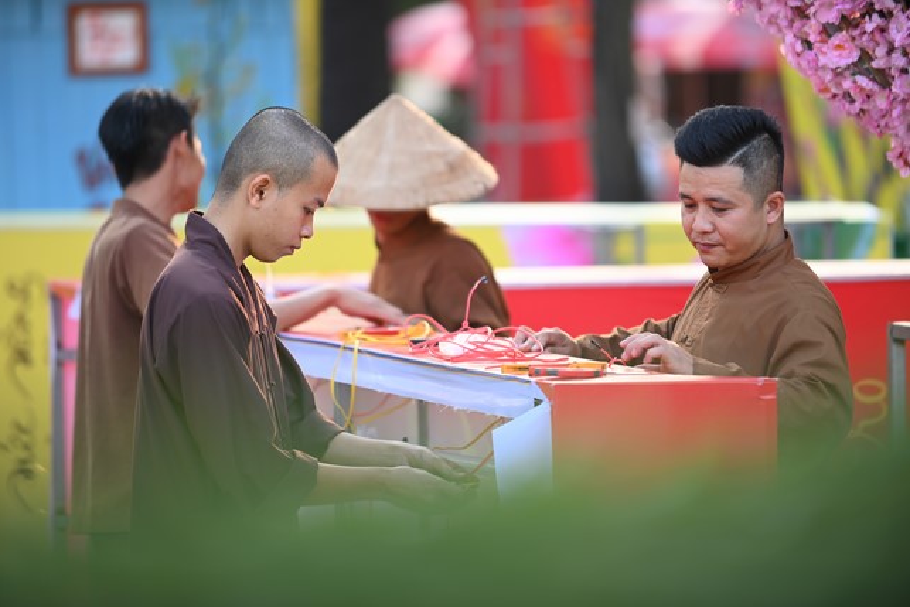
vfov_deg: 6.8
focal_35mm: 202
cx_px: 454
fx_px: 5107
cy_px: 303
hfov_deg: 10.2
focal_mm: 200
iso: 125
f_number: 2.8
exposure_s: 1/125
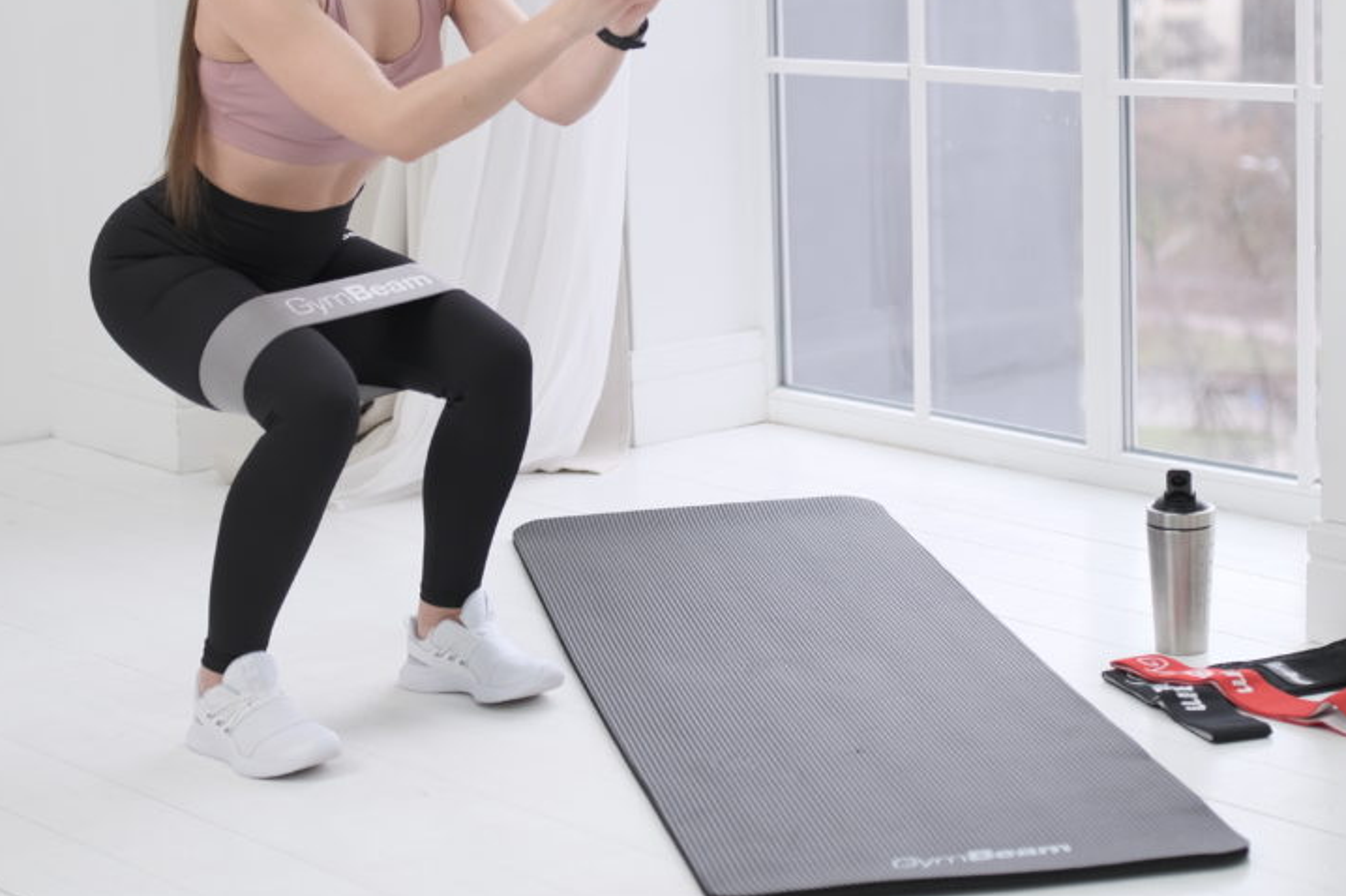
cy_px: 273
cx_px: 772
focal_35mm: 83
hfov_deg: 24.5
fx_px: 3102
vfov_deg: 16.4
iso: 400
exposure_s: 1/160
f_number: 1.6
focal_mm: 35
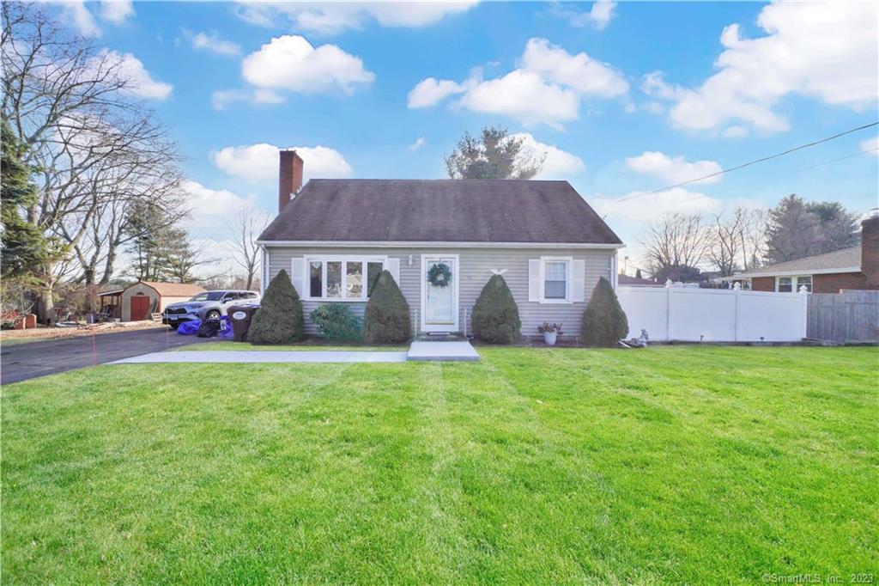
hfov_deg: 112.6
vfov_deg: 90.0
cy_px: 293
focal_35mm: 12
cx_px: 440
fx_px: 293
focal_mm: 12
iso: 160
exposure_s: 1/80
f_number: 22
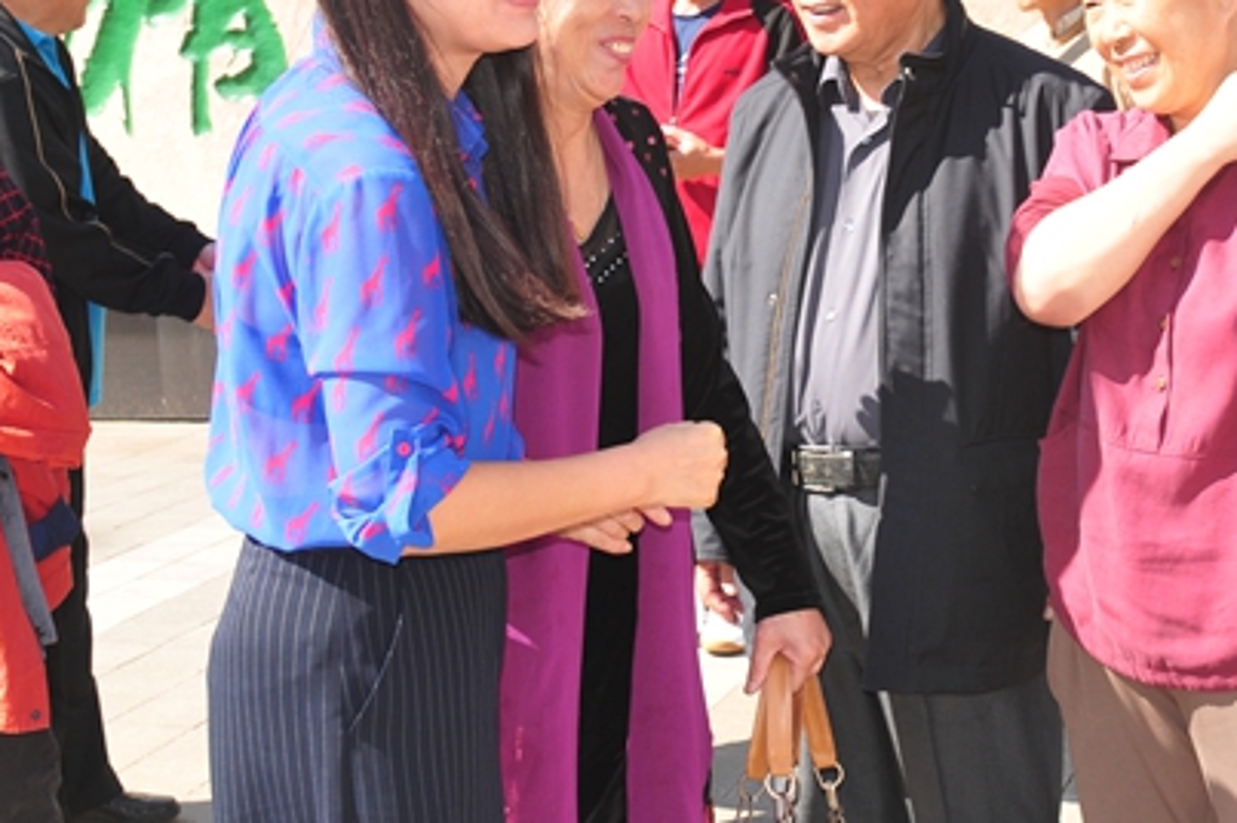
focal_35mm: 81
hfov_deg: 24.9
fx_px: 2781
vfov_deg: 16.8
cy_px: 356
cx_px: 832
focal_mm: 32
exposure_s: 1/250
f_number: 6.3
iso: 250
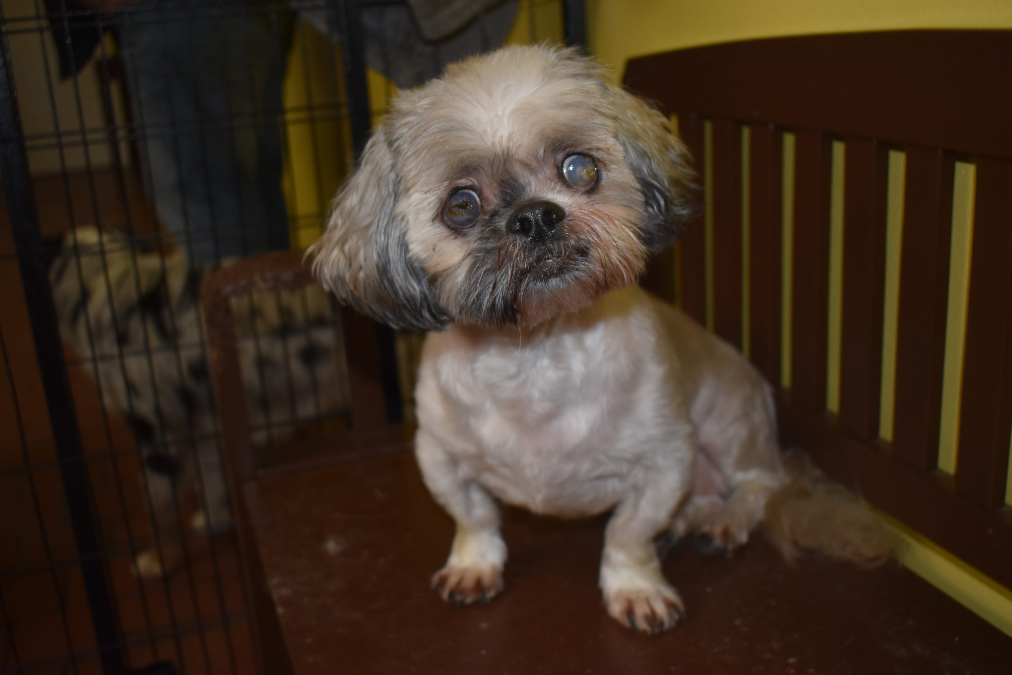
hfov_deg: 51.3
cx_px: 506
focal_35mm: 38
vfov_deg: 35.5
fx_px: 1054
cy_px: 338
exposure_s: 1/125
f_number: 4
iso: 500
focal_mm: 25
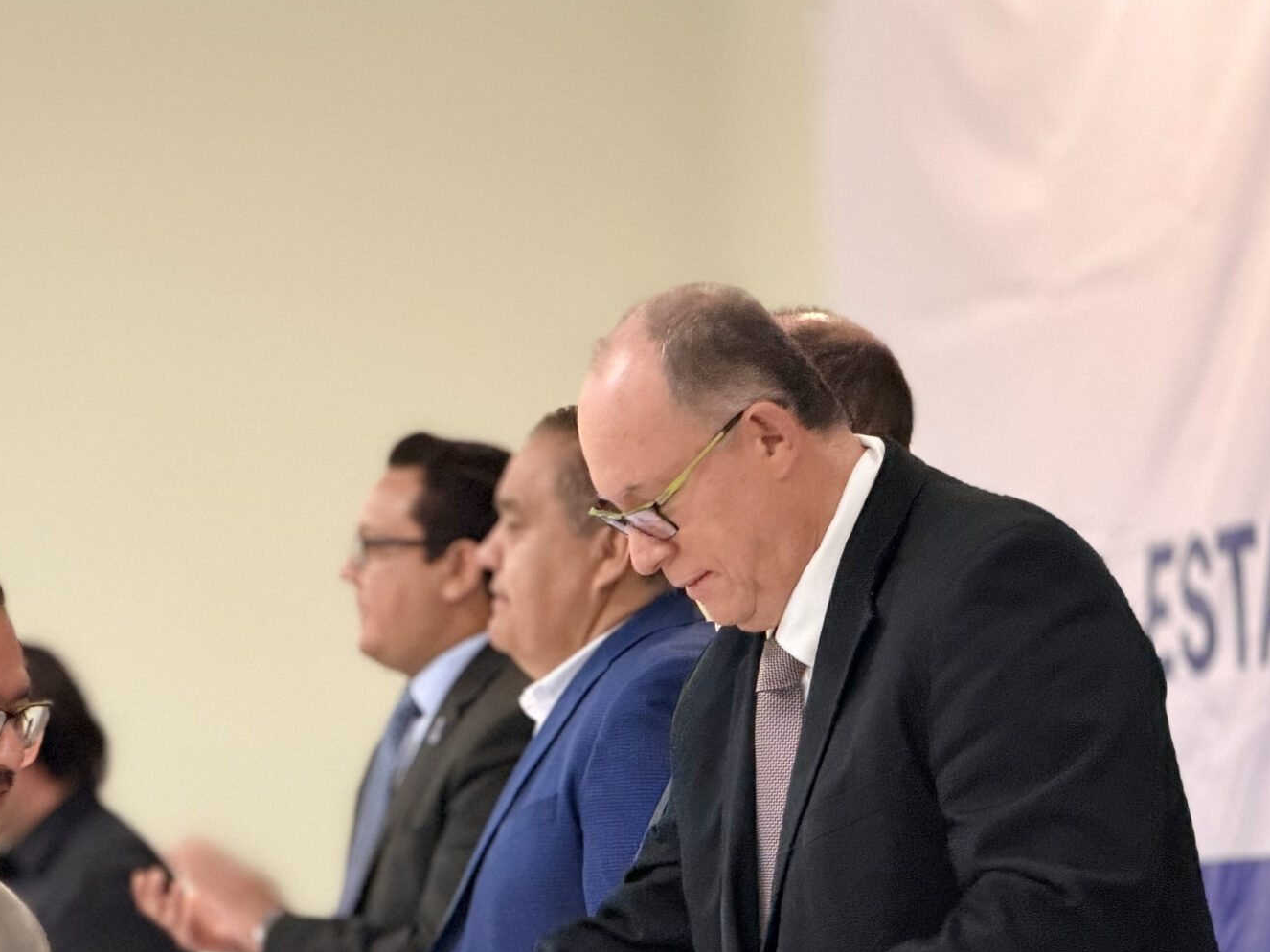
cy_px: 802
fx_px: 7082
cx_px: 270
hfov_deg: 10.2
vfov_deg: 7.7
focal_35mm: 193
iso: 500
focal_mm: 16.89
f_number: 2.8
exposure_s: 1/42
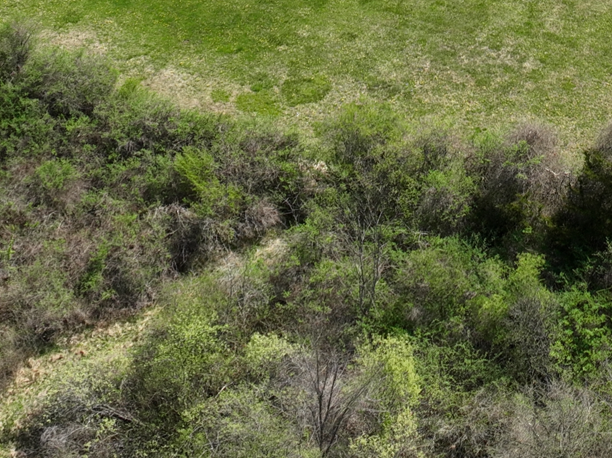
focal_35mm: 95
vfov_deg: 14.1
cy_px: -317
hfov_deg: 20.6
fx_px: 1679
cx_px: 433
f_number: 2.8
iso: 120
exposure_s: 1/1600
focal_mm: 12.29
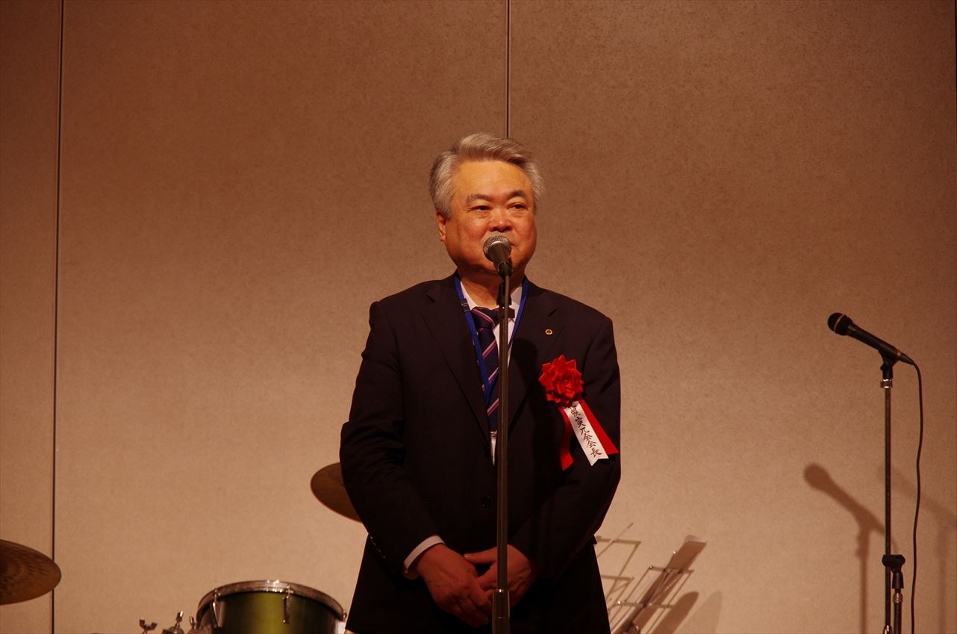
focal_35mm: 150
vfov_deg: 9.1
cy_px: 317
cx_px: 478
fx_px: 3979
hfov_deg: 13.7
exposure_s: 1/125
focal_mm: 100
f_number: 5.6
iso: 400
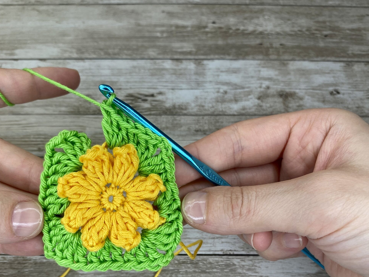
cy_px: 171
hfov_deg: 55.2
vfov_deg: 42.7
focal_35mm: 33
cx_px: 162
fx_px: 352
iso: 32
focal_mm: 4.25
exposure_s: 1/122
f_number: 1.8
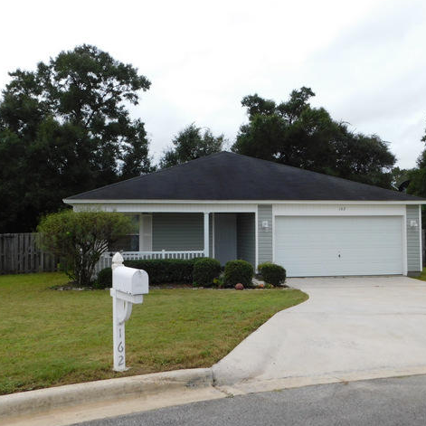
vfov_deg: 46.0
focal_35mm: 36
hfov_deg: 46.0
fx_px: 501
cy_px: 211
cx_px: 213
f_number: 3.2
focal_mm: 5.3
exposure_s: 1/500
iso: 125
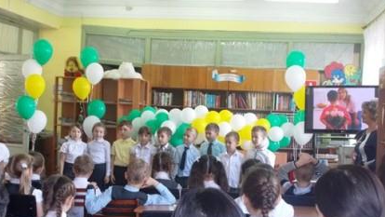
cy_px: 156
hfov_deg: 35.4
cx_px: 197
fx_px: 602
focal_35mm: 59
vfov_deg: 20.3
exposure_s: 1/30
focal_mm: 9
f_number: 4.5
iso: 360
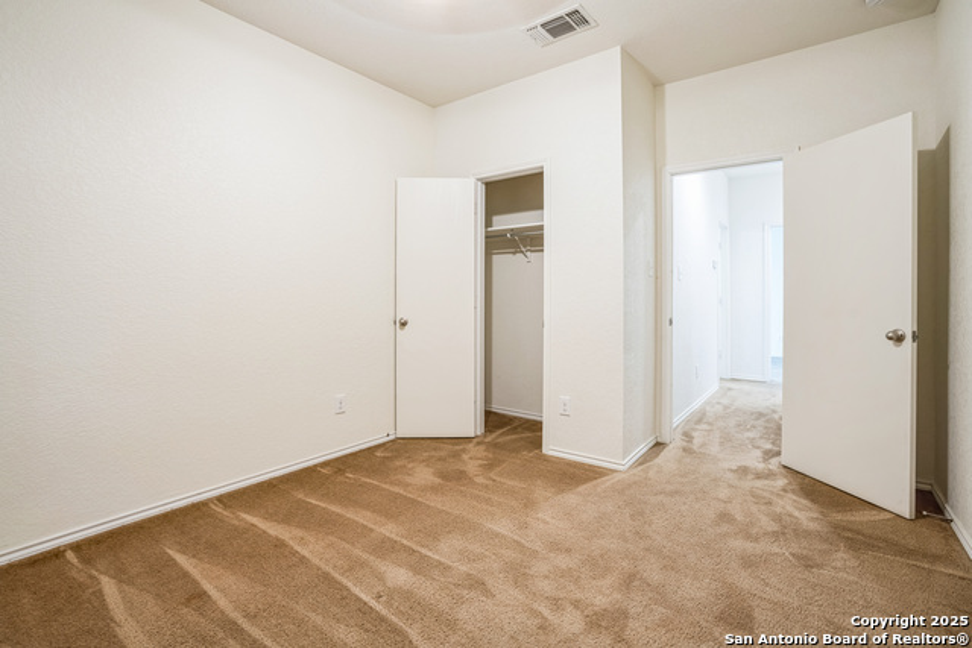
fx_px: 432
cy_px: 324
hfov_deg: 96.7
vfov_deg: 73.8
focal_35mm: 16
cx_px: 486
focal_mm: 16
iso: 250
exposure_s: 1/2
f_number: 8
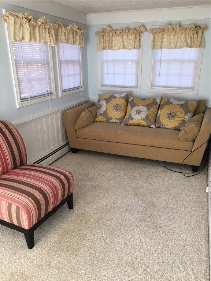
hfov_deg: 48.2
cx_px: 106
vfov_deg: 61.7
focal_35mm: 29
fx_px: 236
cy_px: 140
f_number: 2.2
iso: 25
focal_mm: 4.15
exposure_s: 1/30
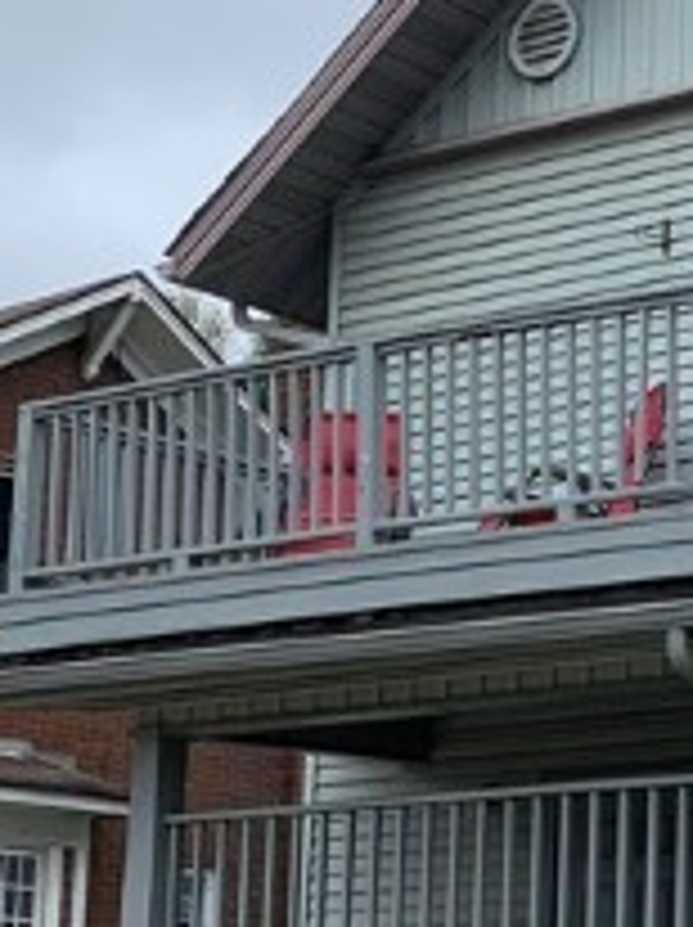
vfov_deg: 20.1
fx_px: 2595
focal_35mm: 97
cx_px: 1094
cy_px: 675
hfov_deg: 14.1
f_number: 1.8
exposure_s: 1/664
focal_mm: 4.25
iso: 25
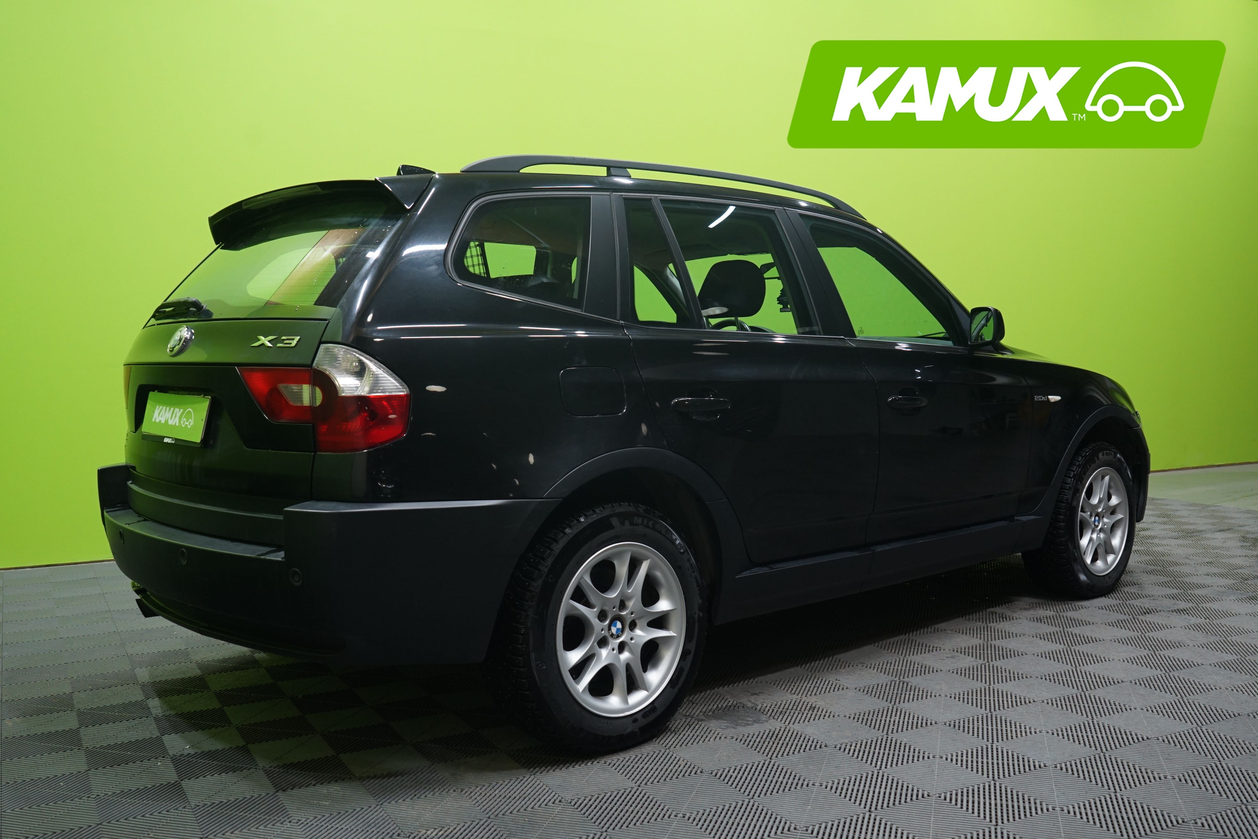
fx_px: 1118
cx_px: 629
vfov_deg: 41.1
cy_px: 420
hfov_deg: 58.7
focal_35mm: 32
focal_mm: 32
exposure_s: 1/20
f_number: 5
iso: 1000
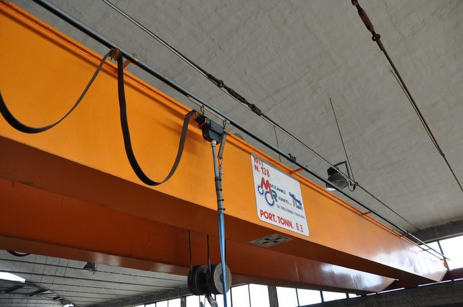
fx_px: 328
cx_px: 232
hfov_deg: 70.5
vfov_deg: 50.3
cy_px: 154
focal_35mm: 26
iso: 400
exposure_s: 1/80
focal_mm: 17
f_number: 4.5
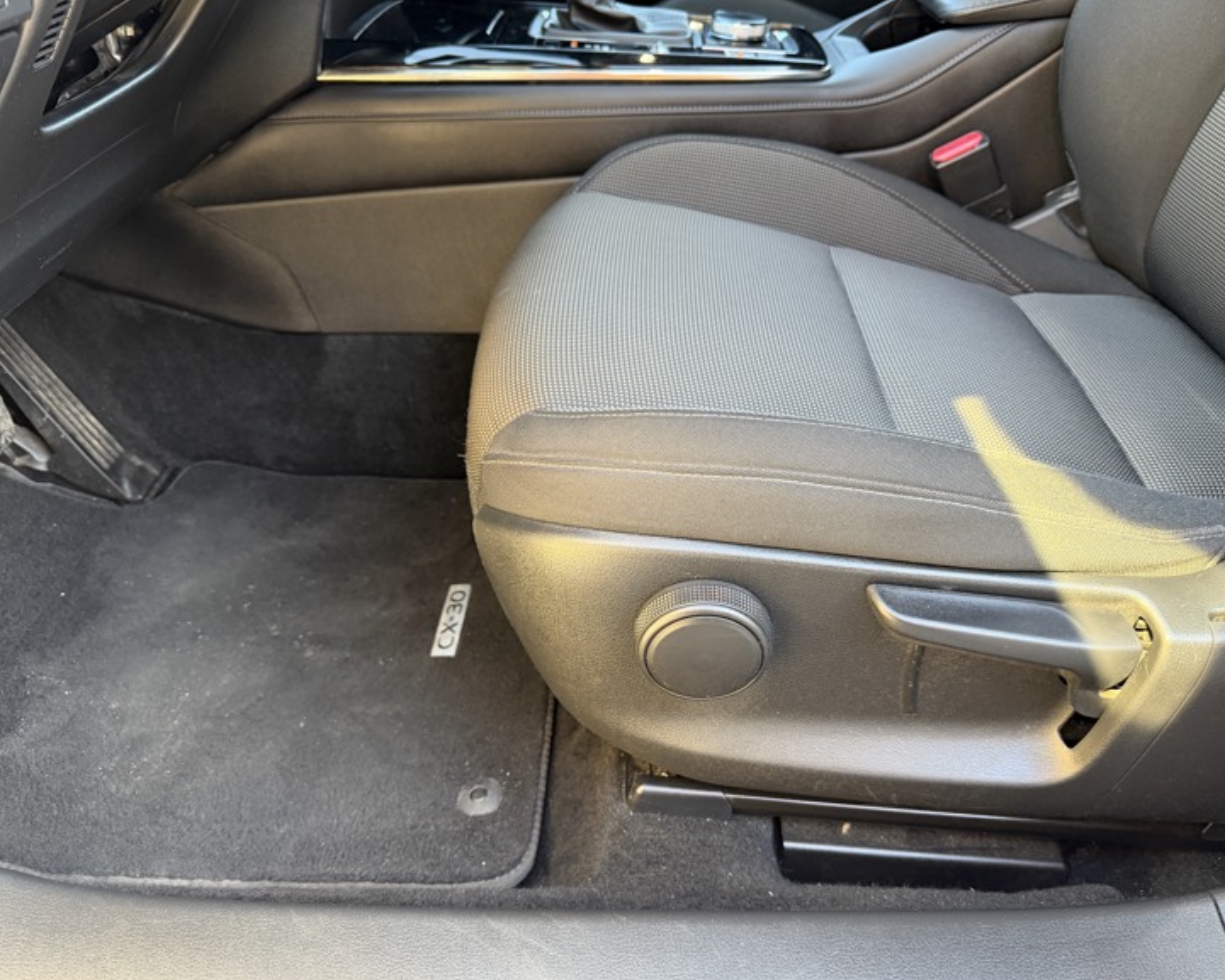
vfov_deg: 54.9
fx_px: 943
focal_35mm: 26
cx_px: 637
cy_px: 506
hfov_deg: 66.0
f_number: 1.78
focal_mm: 6.76
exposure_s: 1/60
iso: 320
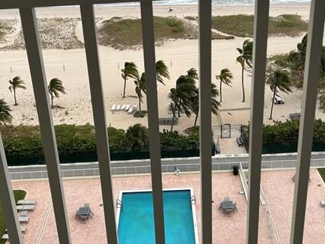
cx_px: 161
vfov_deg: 30.2
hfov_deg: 39.6
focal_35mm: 48
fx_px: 451
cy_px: 92
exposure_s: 1/3077
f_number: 1.5
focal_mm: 5.7
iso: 50
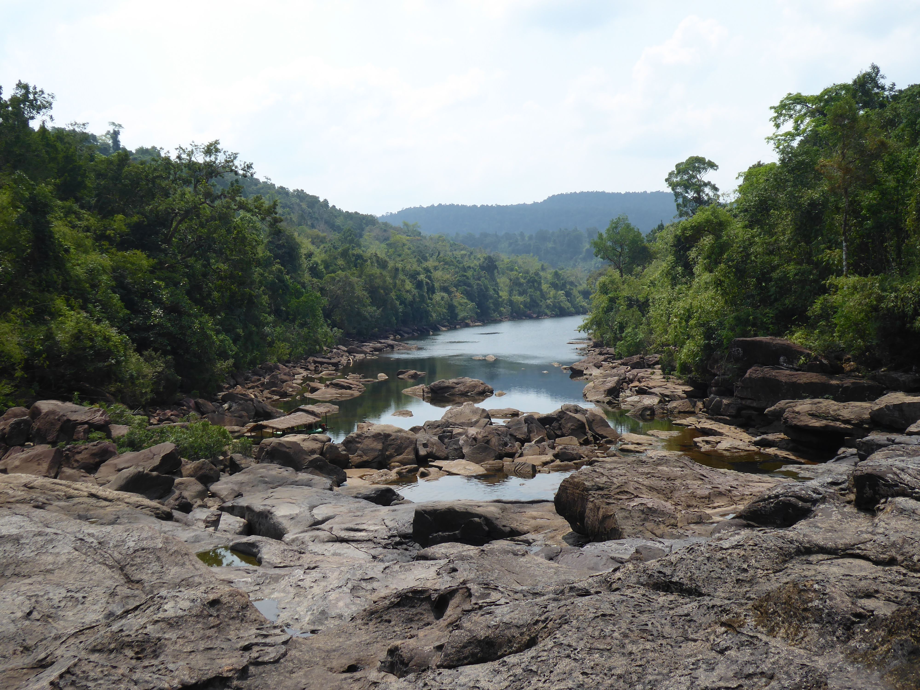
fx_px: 1037
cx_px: 460
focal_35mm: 39
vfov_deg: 36.8
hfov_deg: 47.9
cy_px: 345
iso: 80
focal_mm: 6.7
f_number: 3.7
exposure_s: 1/640
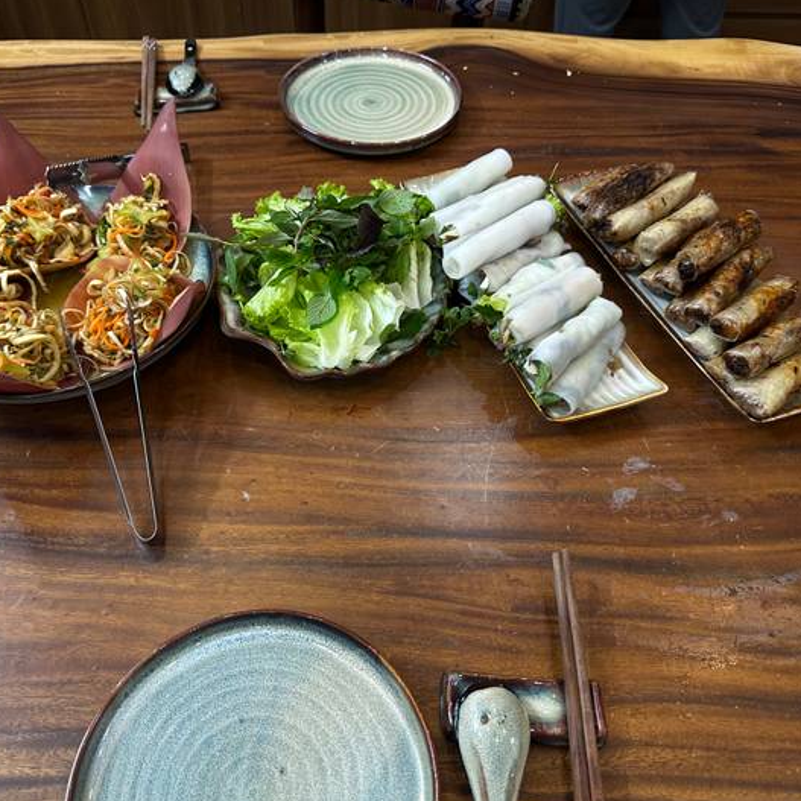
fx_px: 759
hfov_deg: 55.5
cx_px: 359
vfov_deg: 55.6
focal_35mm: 29
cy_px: 401
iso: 200
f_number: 1.78
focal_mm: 6.86
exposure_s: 1/50
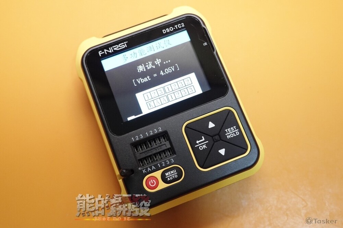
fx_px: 410
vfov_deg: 31.2
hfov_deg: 45.4
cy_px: 114
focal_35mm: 43
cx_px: 172
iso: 1250
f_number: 4
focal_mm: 15.9
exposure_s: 1/50
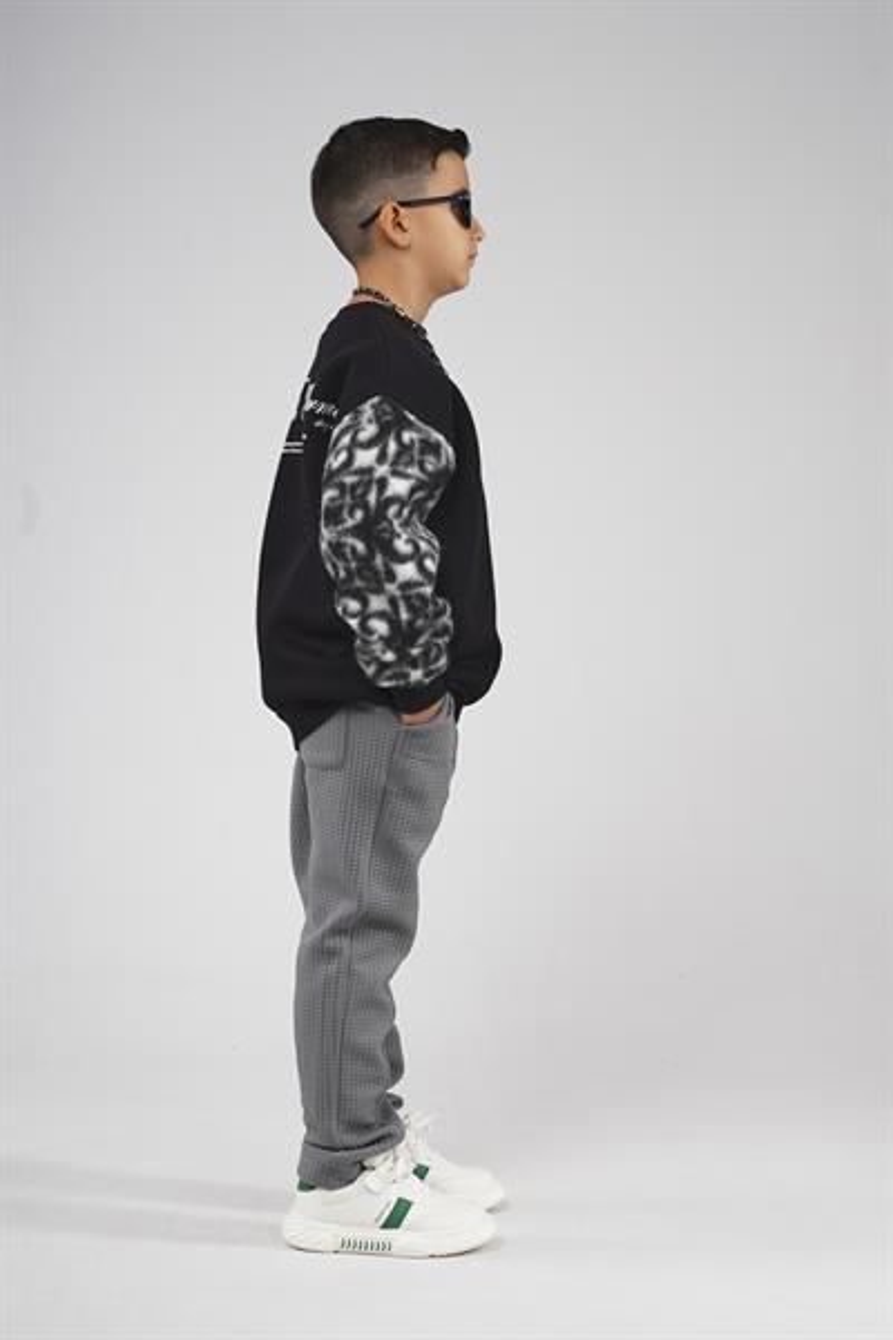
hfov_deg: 21.2
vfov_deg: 31.4
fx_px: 2381
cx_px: 446
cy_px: 670
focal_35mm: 64
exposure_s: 1/160
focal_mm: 43
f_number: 6.3
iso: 80
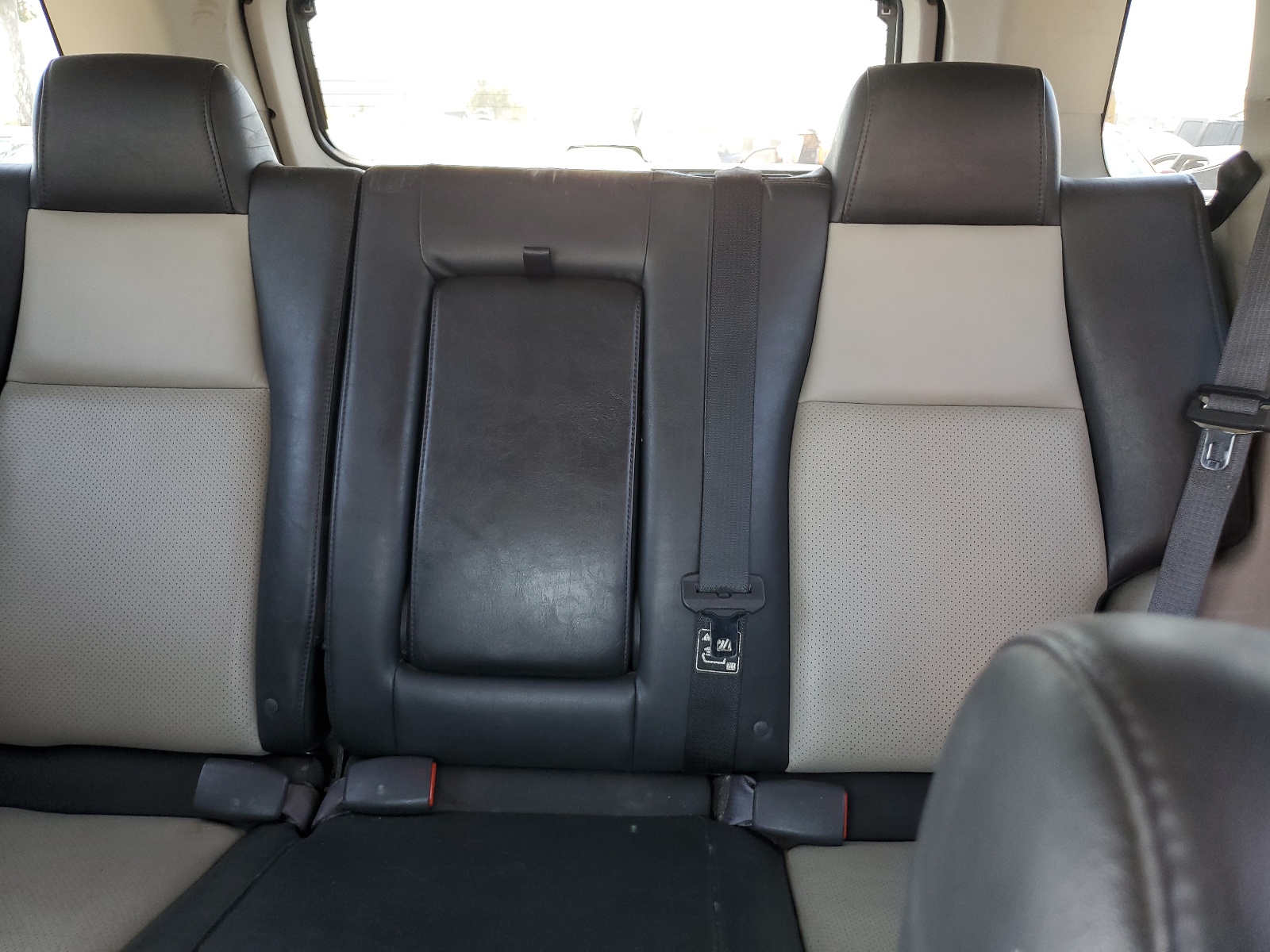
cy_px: 476
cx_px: 635
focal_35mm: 26
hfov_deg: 67.3
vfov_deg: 53.1
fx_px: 954
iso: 76
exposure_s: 1/60.2
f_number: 1.5
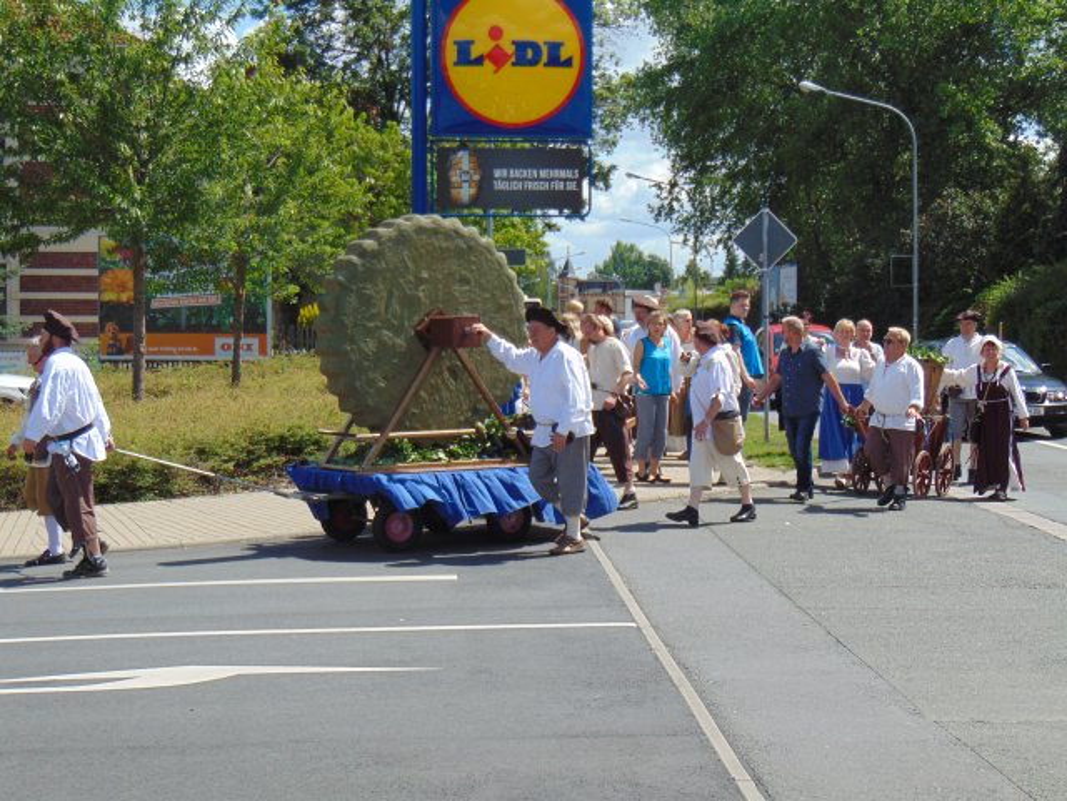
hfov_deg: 27.4
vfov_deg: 20.7
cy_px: 400
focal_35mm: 71
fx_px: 2188
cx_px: 534
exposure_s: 1/640
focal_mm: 12.8
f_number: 3.7
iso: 80
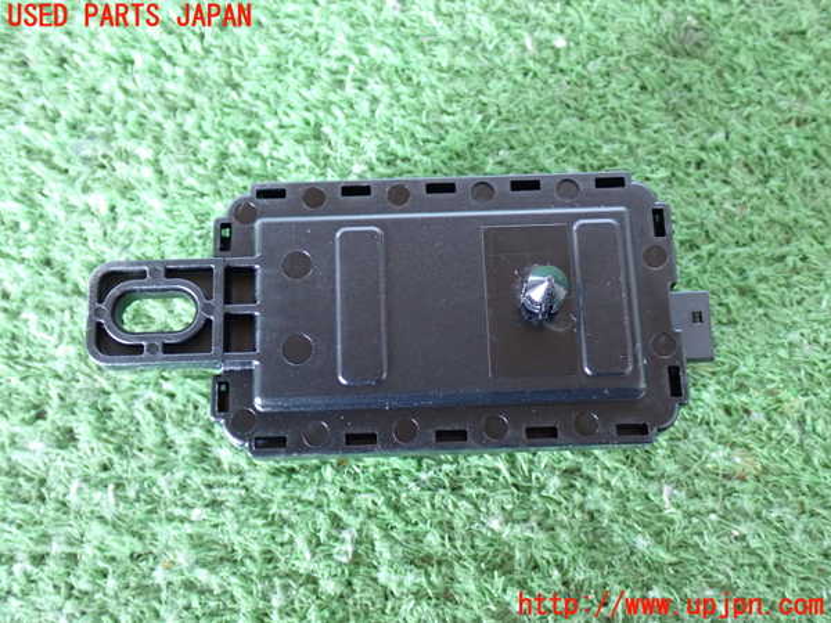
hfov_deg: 42.9
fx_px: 1056
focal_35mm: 44
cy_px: 312
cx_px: 416
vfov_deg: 32.9
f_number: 2.9
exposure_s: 1/20
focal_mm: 7.84
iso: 800
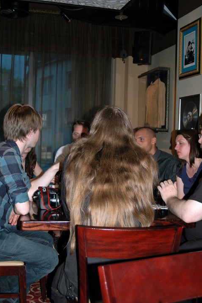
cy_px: 155
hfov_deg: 27.2
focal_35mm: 50
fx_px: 417
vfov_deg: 40.0
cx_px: 105
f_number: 4.5
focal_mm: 31
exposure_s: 1/60
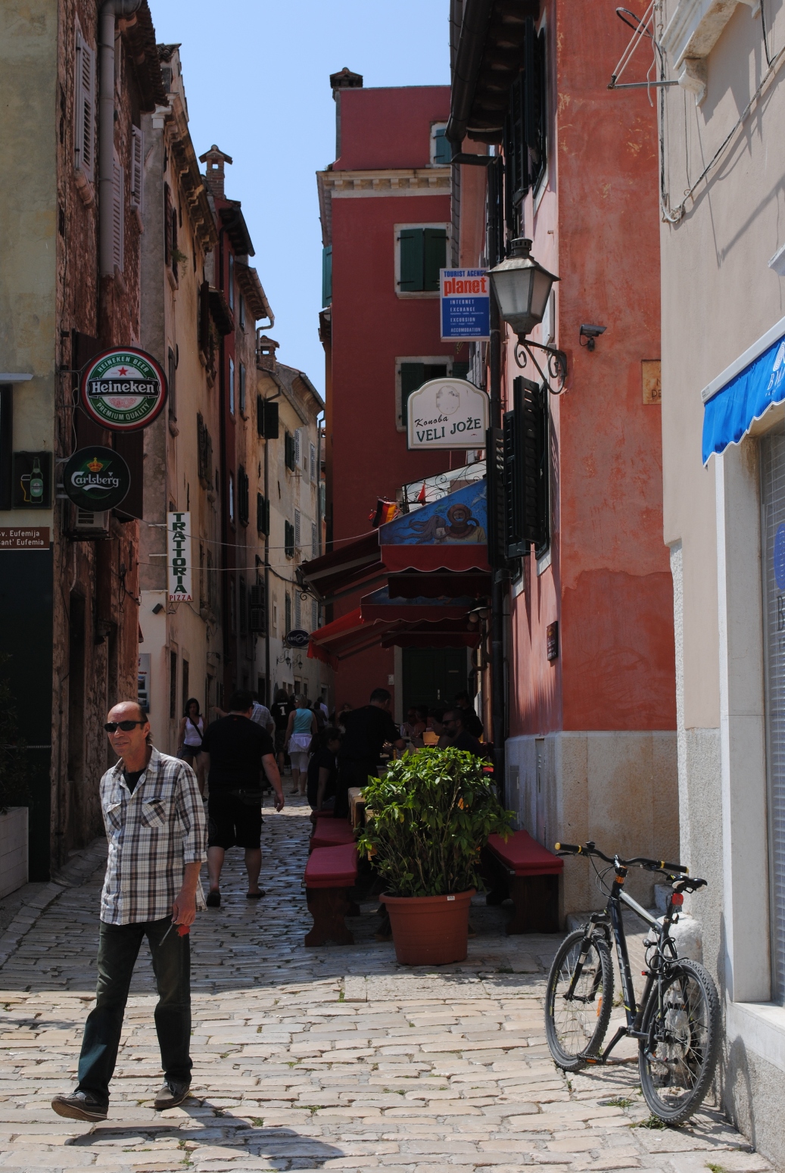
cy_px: 586
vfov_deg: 35.0
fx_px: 1859
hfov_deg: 23.8
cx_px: 392
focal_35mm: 57
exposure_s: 1/320
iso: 100
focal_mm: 38
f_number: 9
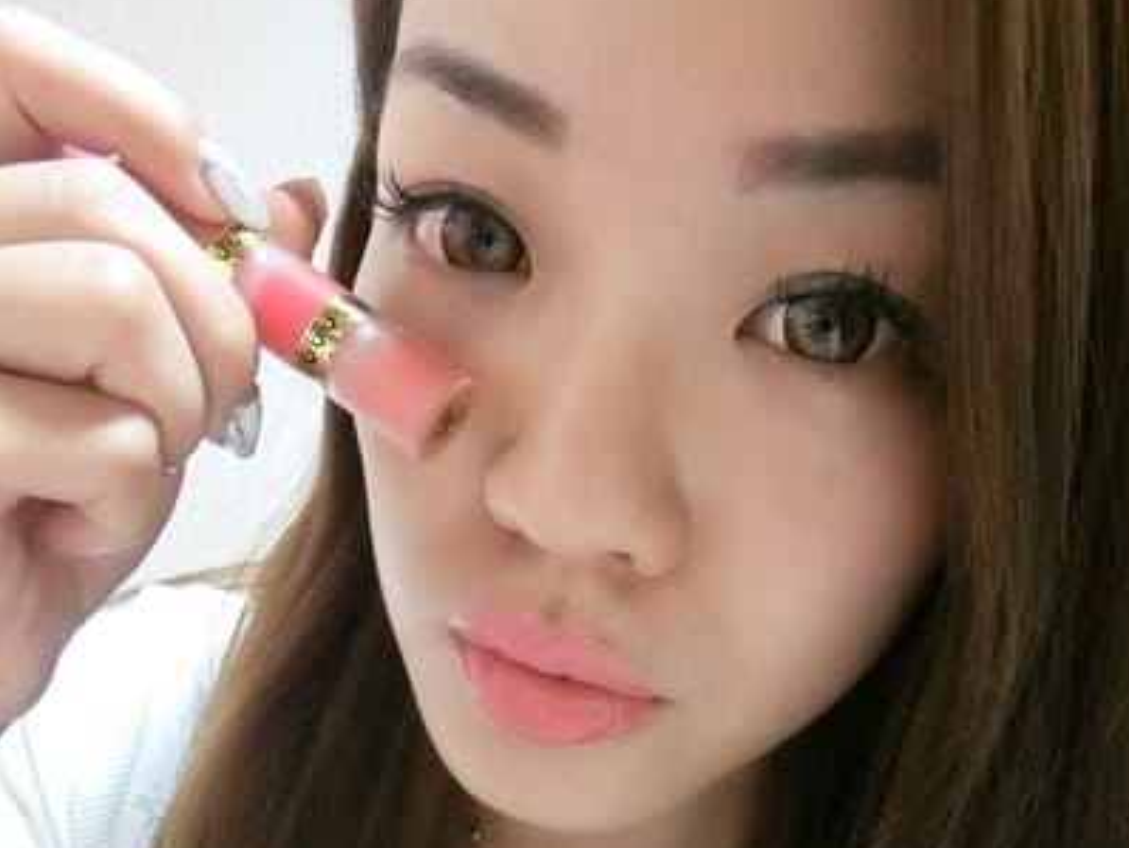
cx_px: 580
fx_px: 946
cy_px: 666
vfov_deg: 46.0
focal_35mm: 29
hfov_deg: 61.6
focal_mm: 4.58
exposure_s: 1/20
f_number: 2.8
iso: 1000
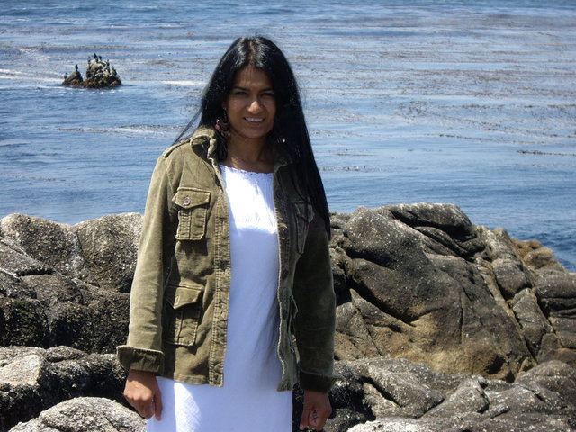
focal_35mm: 114
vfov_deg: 13.0
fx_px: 1897
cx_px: 288
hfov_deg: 17.3
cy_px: 216
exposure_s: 1/320
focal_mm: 18.6
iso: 100
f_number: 5.2
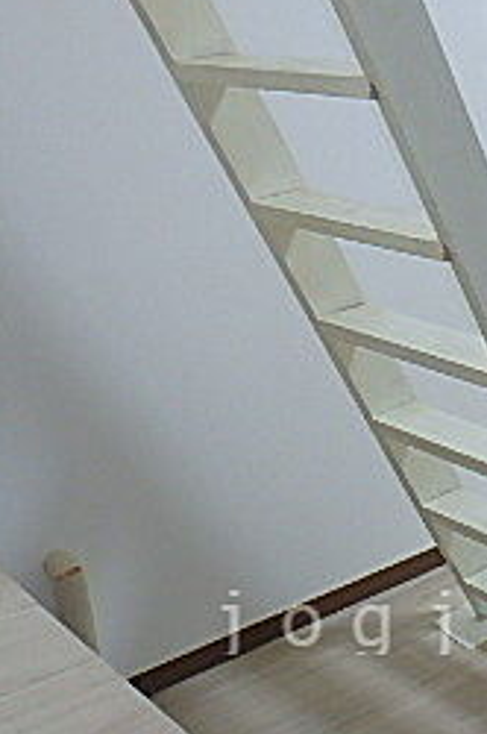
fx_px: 1139
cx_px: 417
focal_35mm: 56
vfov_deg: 34.2
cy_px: 619
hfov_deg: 23.6
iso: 250
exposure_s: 1/30
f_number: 3.5
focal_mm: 3.7
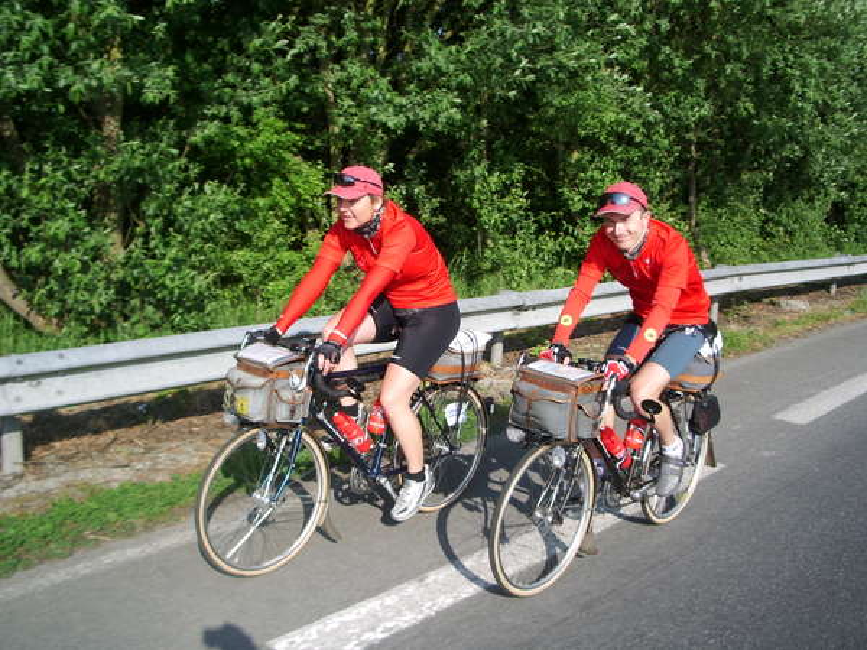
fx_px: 877
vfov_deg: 40.7
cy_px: 325
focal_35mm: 35
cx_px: 434
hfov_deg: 52.6
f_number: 4.3
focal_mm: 5.8
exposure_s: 1/250
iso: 50
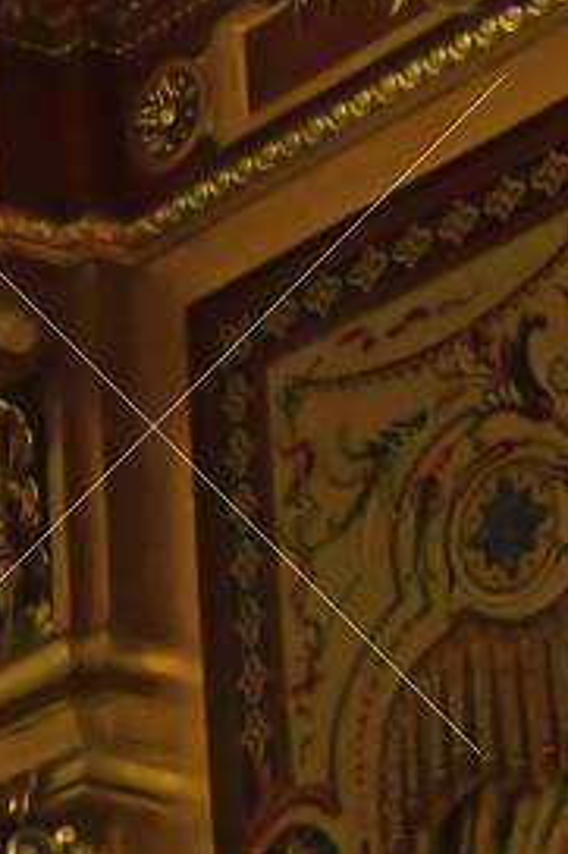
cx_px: -1007
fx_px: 5094
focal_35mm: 215
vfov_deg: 9.5
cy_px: 898
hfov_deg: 6.0
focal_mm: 30
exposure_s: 1/80
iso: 5000
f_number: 9
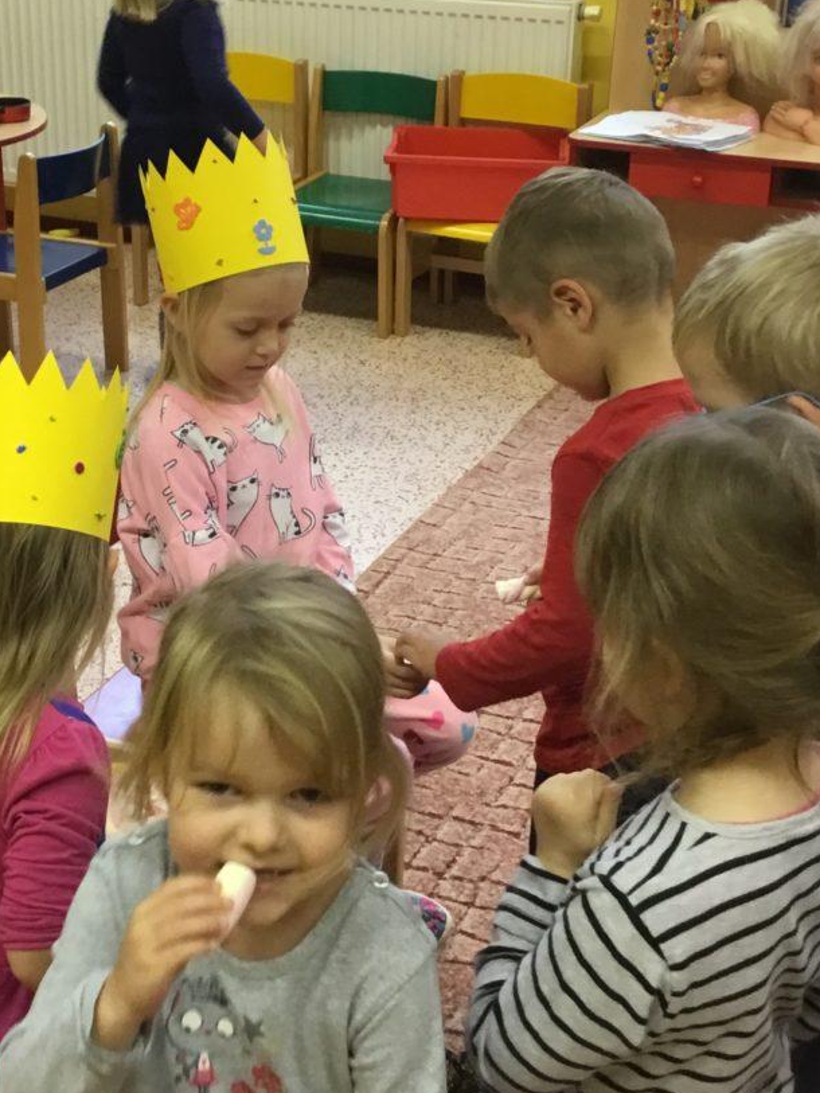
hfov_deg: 23.9
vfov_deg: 31.7
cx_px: 262
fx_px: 1926
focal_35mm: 61
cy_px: 510
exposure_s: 1/33
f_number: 2.4
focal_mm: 3.3
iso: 125
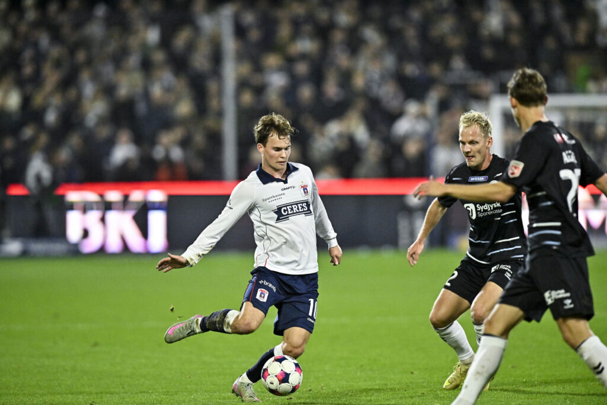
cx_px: 304
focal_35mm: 400
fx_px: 6745
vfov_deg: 3.4
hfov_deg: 5.2
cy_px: 202
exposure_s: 1/2000
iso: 2500
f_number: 4
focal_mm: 400
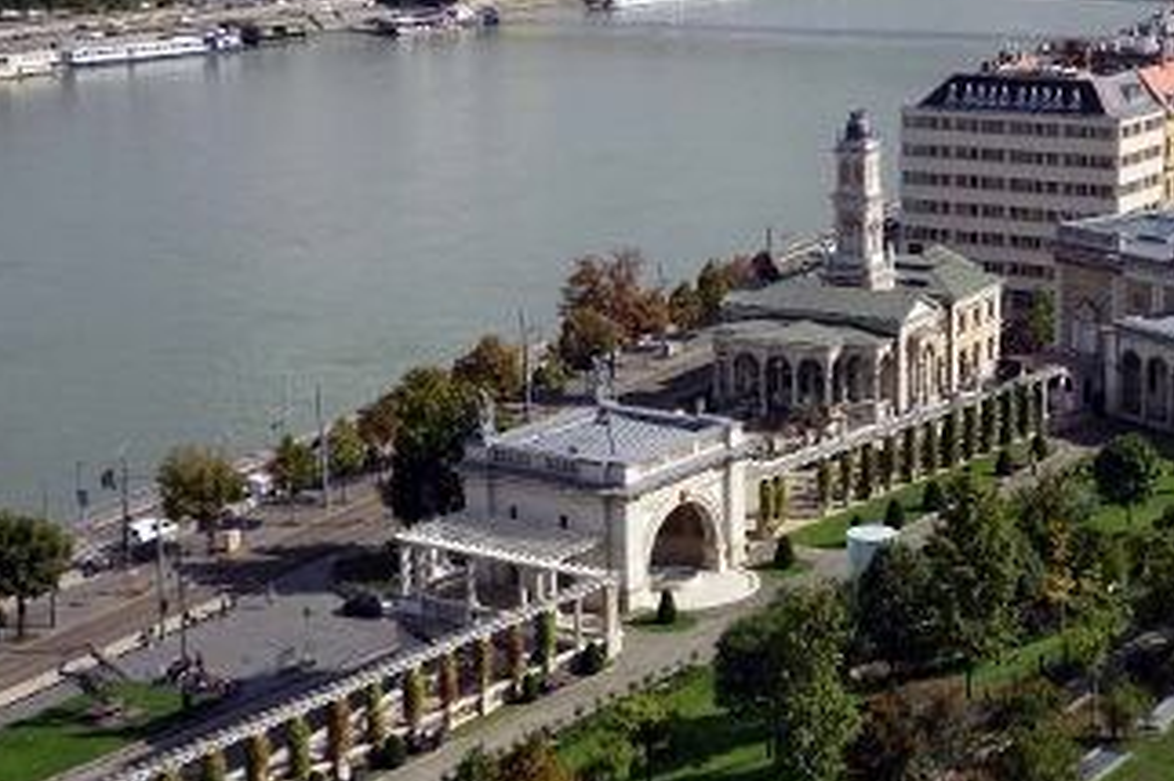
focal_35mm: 66
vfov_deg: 20.5
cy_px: 282
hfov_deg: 30.2
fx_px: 2151
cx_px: 820
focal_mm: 7.58
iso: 80
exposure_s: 1/640
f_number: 4.5
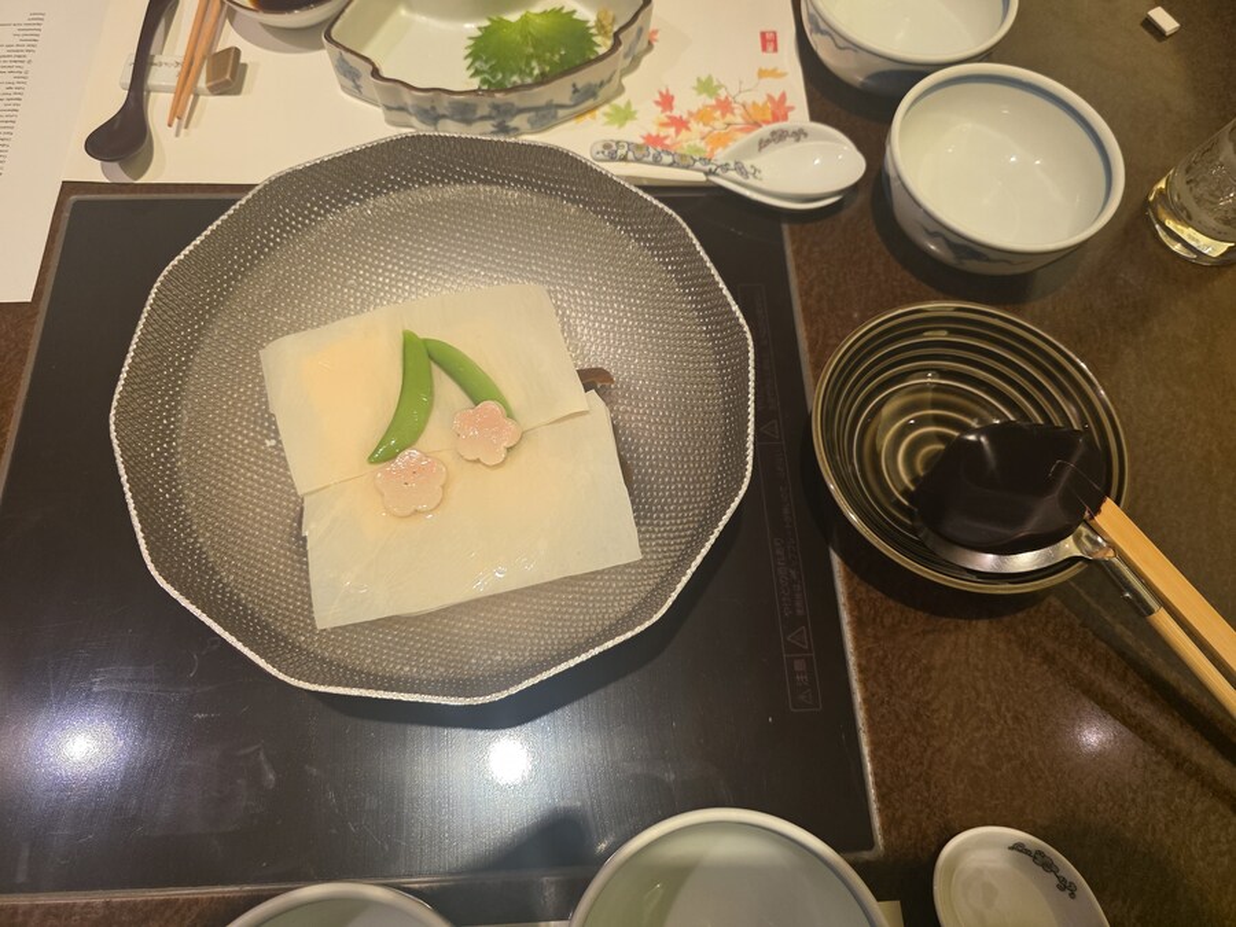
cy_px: 464
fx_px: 821
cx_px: 618
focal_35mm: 23
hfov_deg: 73.9
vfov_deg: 58.9
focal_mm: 6.3
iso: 250
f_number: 1.7
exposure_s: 1/100
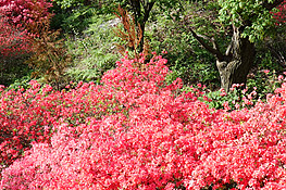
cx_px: 188
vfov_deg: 18.6
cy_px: 75
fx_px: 580
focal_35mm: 73
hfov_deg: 27.6
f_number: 5.6
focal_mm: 9
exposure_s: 1/200
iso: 125
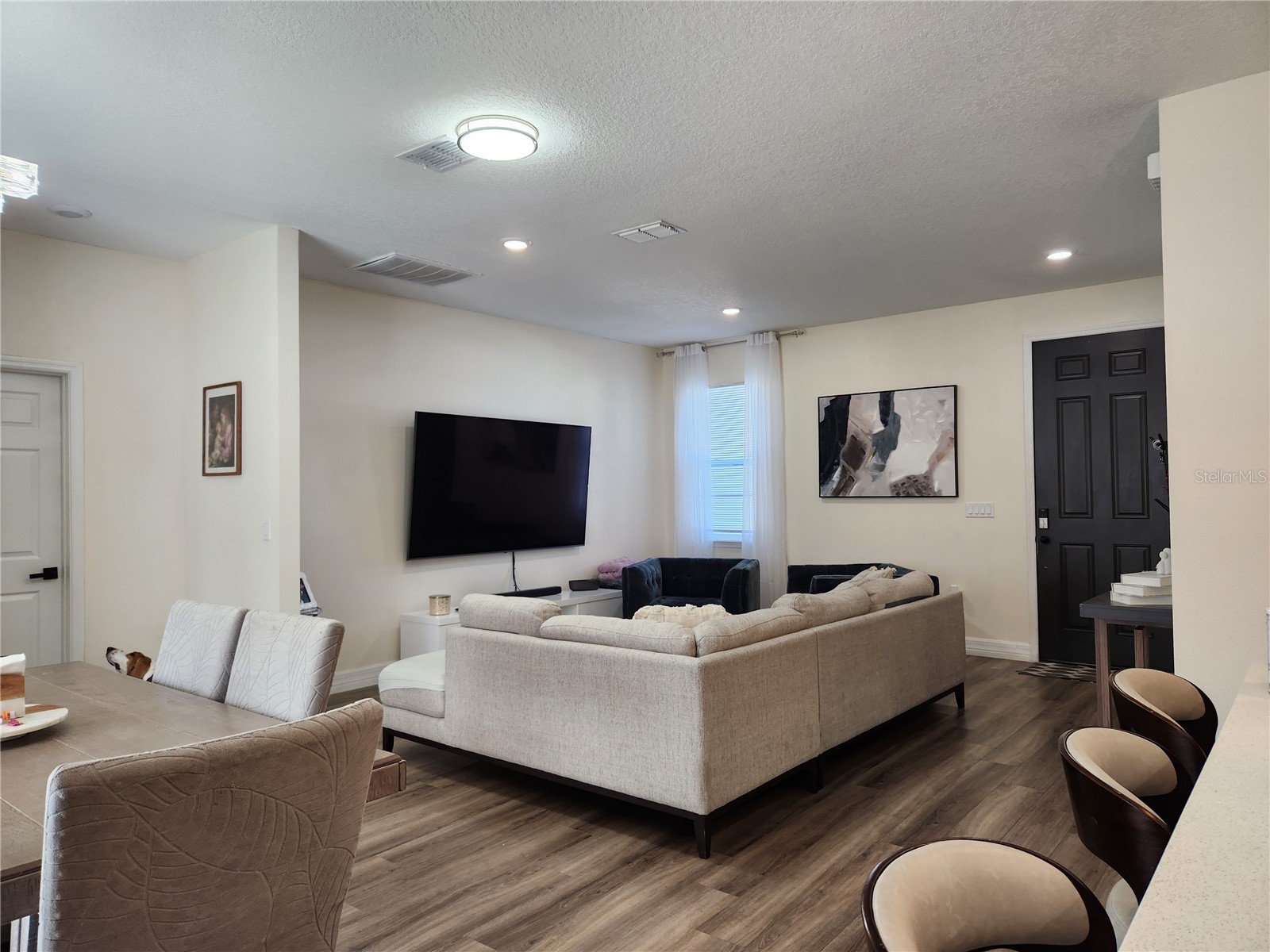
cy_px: 476
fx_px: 844
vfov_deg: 58.9
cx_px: 635
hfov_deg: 73.9
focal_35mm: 23
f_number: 1.8
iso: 100
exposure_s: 1/120
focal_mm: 5.4
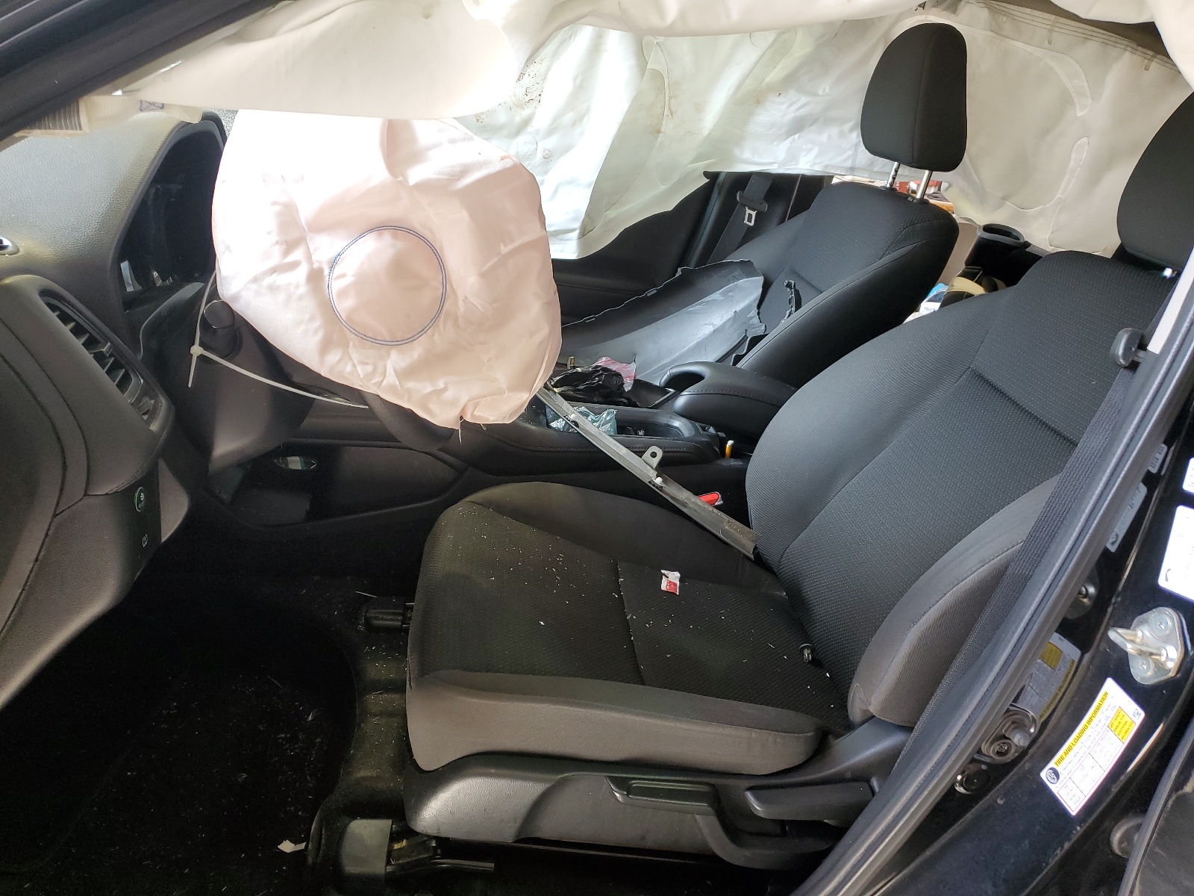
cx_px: 597
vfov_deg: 53.1
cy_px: 448
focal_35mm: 26
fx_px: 897
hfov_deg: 67.3
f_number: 1.5
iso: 75
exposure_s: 1/60.2
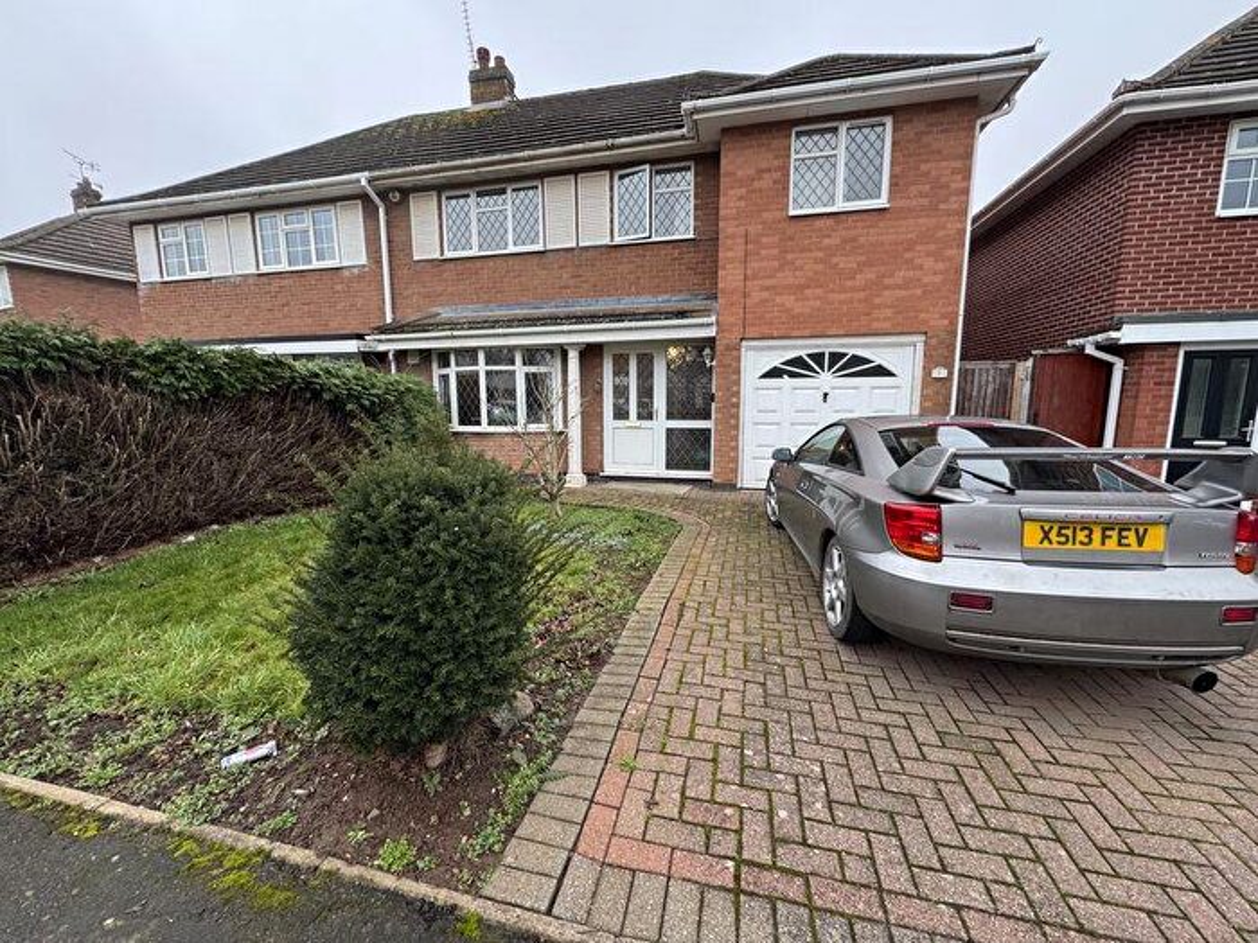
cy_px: 472
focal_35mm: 14
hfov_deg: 102.1
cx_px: 629
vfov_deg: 85.7
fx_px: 509
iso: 100
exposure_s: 1/99
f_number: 2.2
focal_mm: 2.22
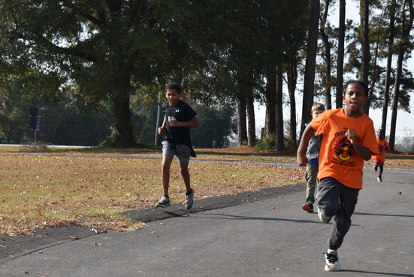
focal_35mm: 120
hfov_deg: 17.0
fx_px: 1378
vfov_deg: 11.4
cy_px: 197
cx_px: 296
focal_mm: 55
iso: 100
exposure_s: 1/250
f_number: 7.1
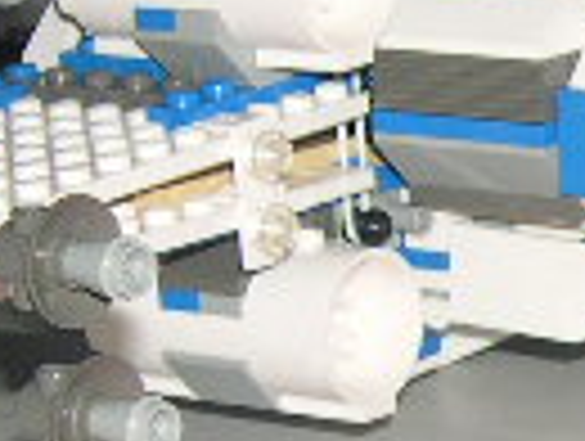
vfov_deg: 7.9
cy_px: 374
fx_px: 3166
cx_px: 868
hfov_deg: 10.2
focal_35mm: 187
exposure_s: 1/60
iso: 100
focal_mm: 8
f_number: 2.8
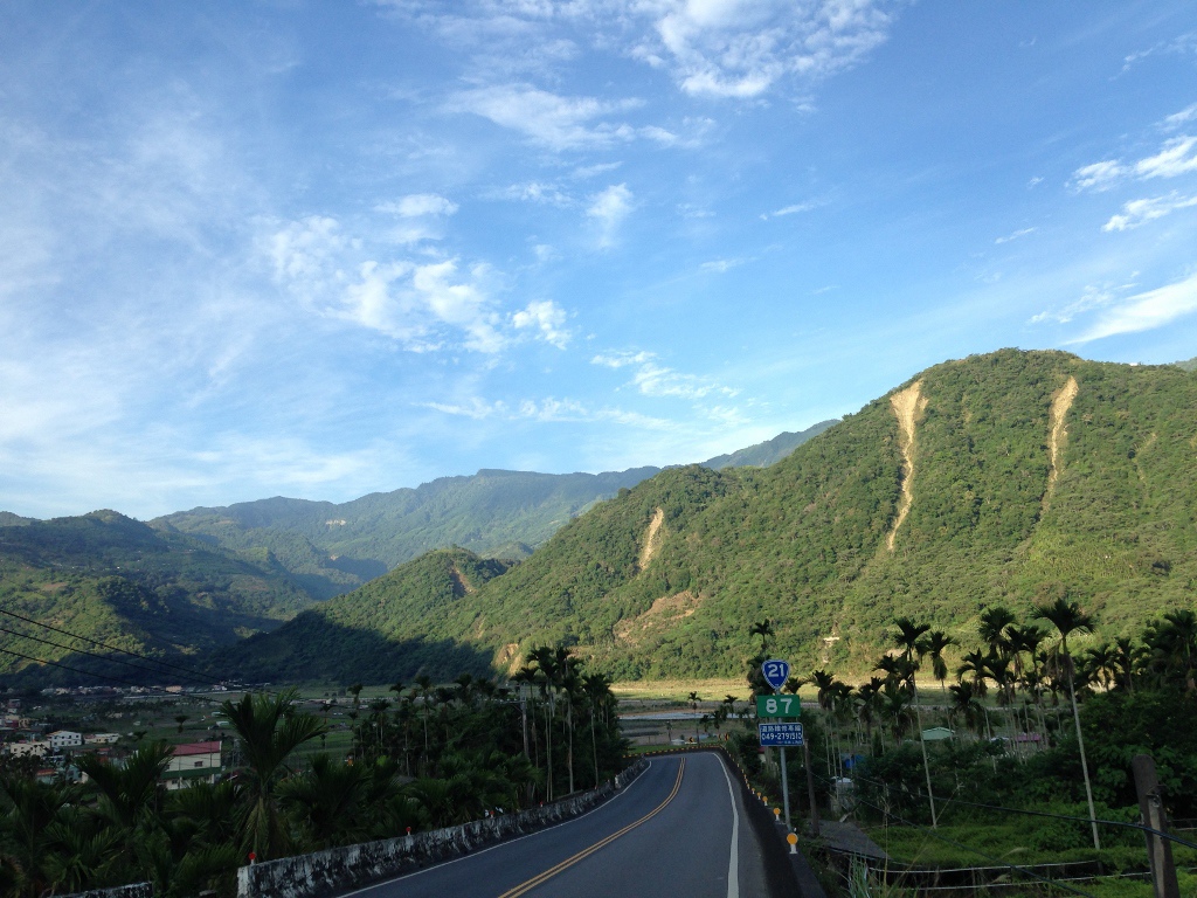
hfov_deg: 55.4
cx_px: 598
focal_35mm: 33
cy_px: 449
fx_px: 1141
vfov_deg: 42.9
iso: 50
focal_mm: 4.12
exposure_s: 1/609
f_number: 2.4
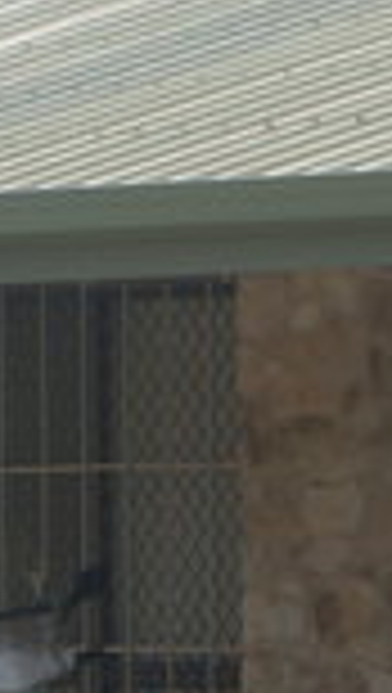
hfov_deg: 2.2
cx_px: -746
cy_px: 601
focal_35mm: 561
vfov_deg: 3.8
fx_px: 10340
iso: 100
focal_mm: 55
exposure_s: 1/125
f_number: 11
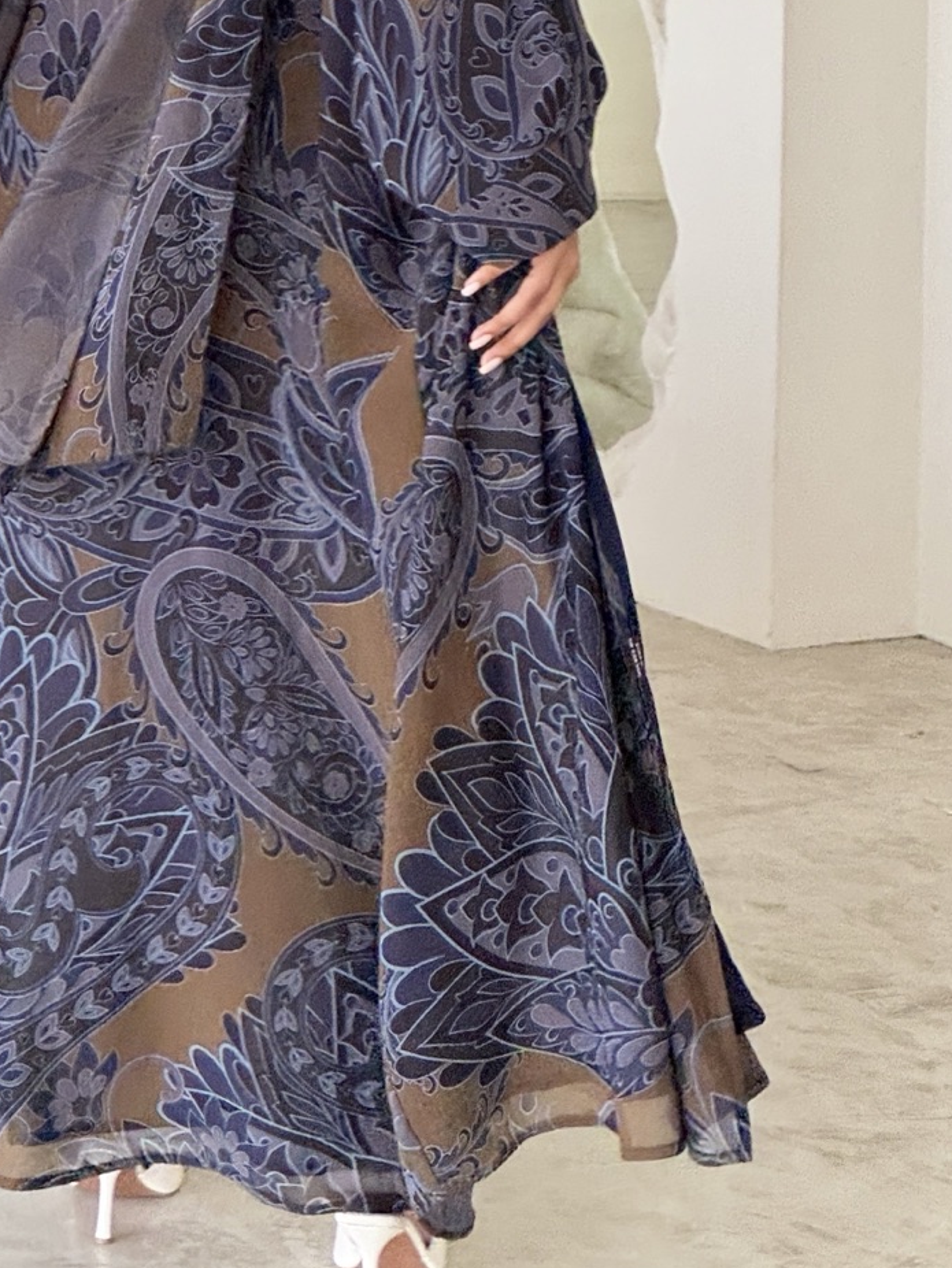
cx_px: 233
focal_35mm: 133
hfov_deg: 11.1
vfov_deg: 14.7
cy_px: 203
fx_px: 4875
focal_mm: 9
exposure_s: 1/99
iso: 160
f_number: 2.8
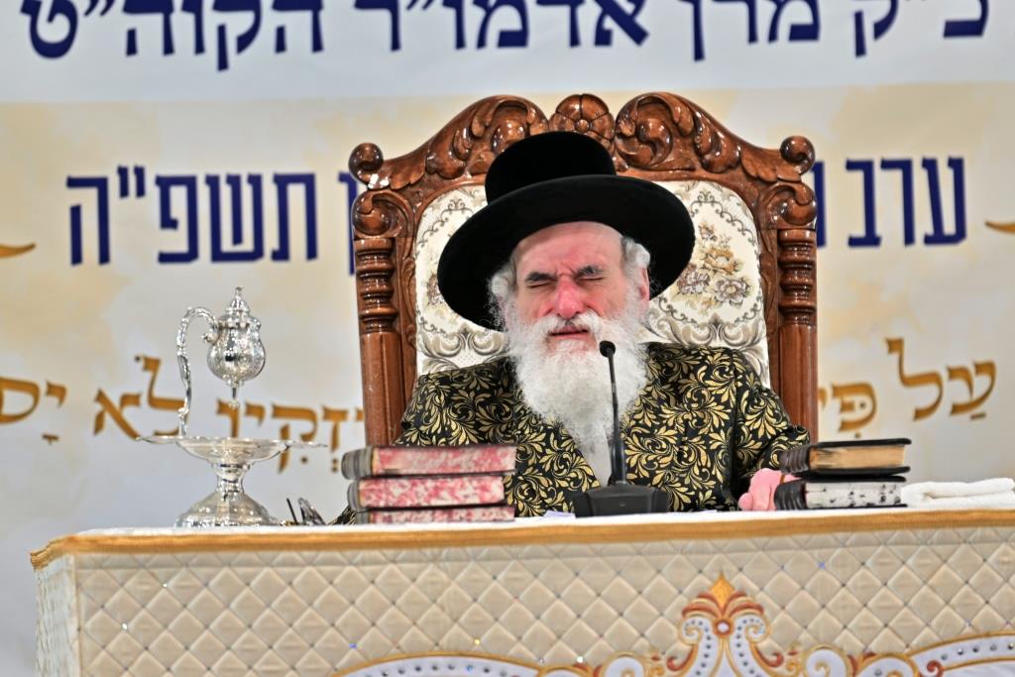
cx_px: 508
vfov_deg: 4.6
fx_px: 8459
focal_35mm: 300
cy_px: 338
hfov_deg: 6.9
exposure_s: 1/100
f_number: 2.8
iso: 200
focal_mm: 200
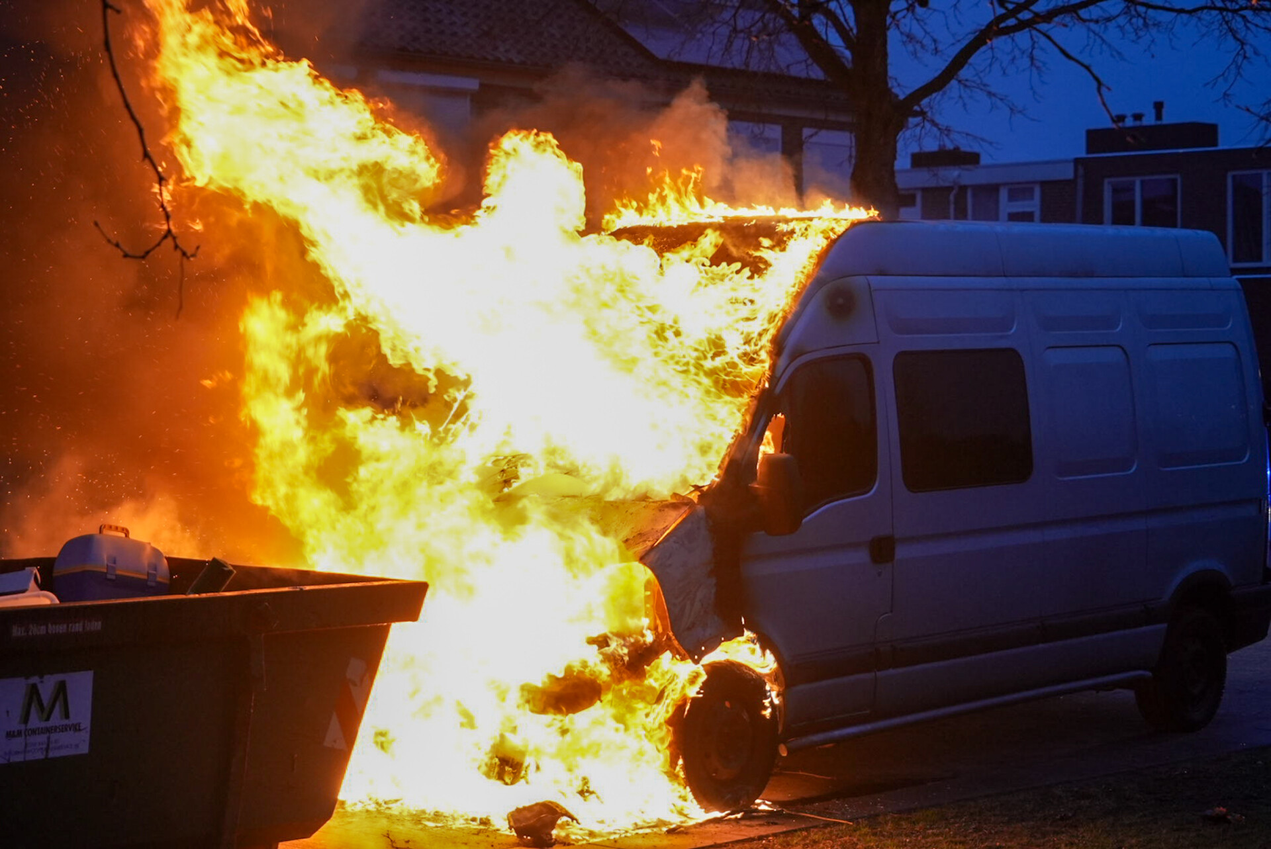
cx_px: 636
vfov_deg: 17.1
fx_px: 2826
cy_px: 424
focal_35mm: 80
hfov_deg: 25.3
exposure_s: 1/200
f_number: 5.6
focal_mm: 80
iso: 3200
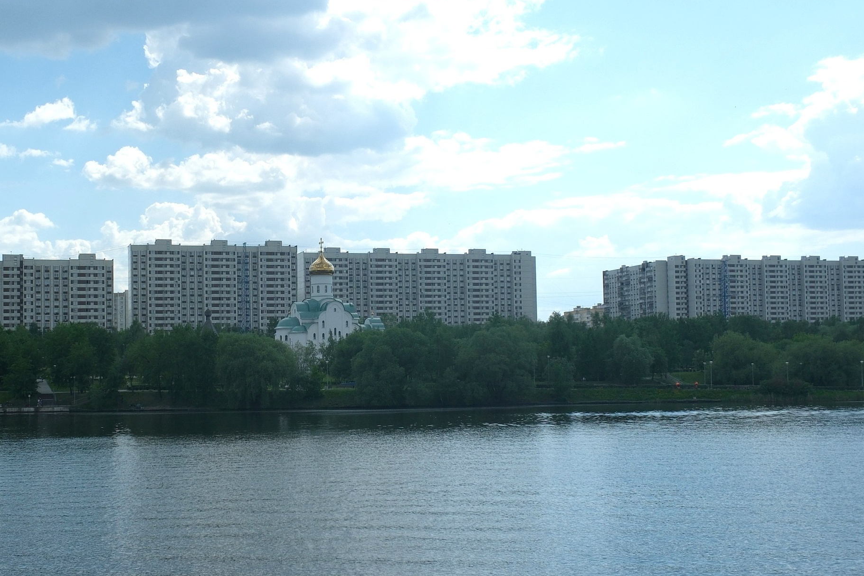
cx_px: 311
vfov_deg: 35.0
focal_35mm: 38
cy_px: 241
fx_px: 912
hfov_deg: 50.1
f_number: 5.6
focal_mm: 18
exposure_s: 1/2000
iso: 250
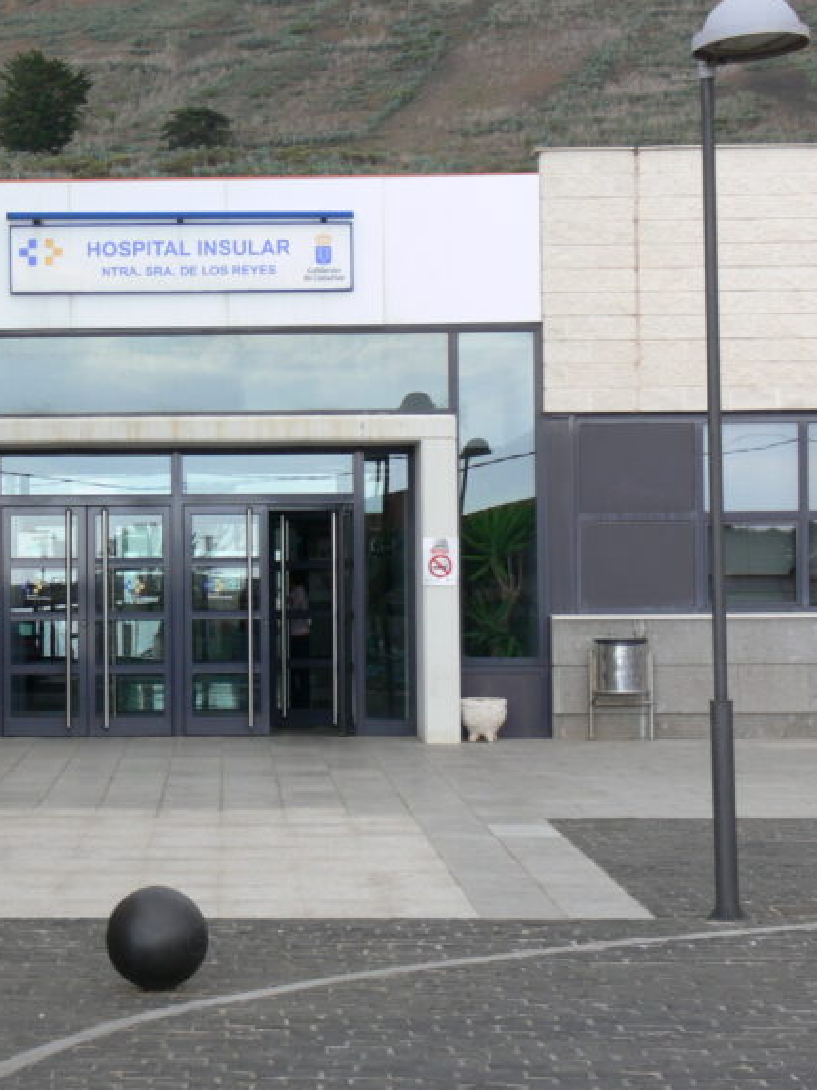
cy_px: 543
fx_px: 2832
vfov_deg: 21.8
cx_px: 156
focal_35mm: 90
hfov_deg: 16.3
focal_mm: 14.1
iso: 80
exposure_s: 1/100
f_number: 5
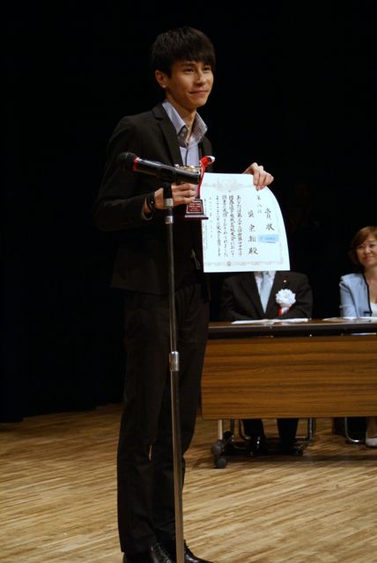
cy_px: 282
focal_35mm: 90
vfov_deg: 22.6
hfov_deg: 15.2
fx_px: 1411
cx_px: 188
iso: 400
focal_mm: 60
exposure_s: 1/80
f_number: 5.6
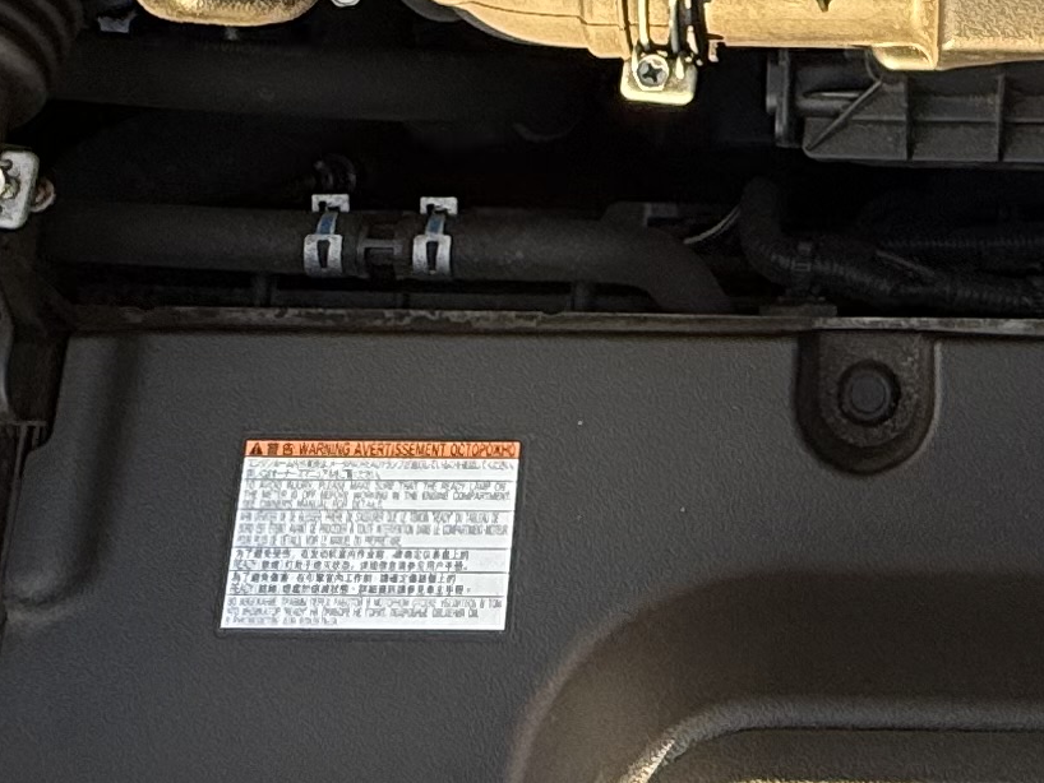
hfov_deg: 27.2
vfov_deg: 18.6
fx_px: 2082
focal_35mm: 69
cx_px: 934
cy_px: -428
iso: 50
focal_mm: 2.22
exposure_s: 1/187
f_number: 2.2
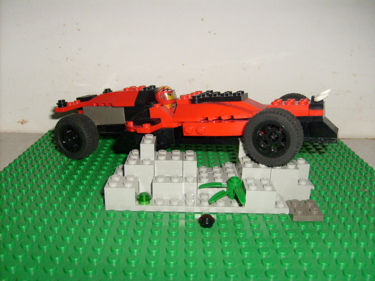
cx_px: 188
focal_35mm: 35
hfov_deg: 52.6
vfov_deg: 40.7
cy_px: 140
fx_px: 379
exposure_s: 1/45
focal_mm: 5.8
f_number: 2.8
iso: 100
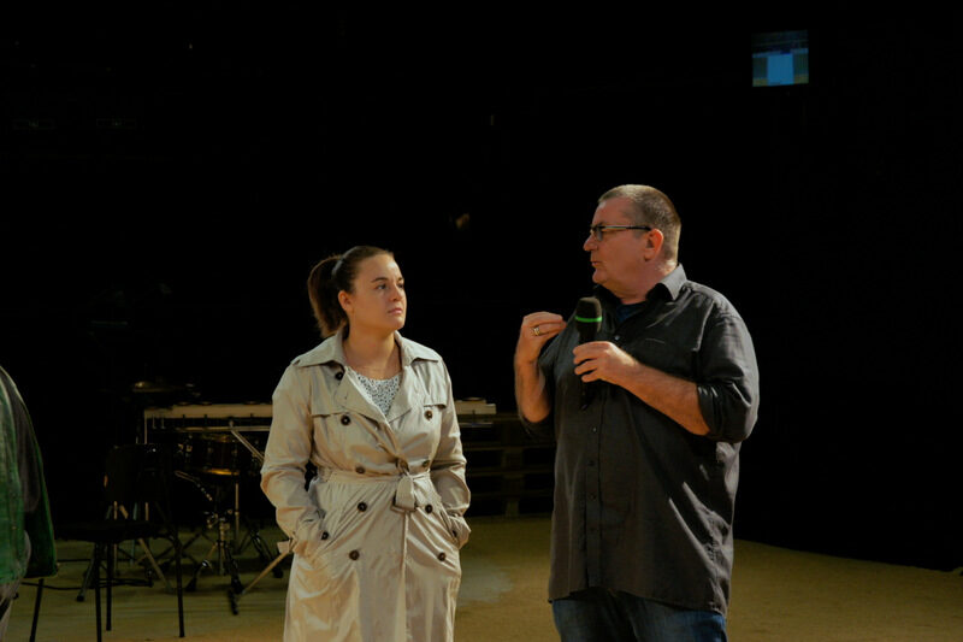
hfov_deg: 19.5
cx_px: 482
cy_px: 321
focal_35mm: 105
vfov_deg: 13.0
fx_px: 2808
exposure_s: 1/125
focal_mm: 70
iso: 400
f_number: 5.6
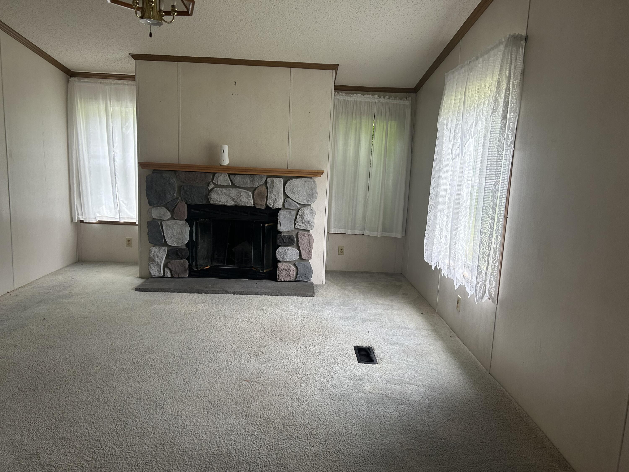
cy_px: 236
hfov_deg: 67.3
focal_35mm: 26
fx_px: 472
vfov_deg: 53.1
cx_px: 314
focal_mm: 5.7
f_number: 1.5
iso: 125
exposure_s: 1/77
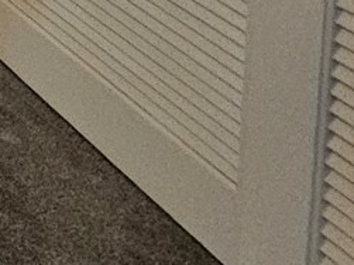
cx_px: -685
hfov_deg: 11.8
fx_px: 848
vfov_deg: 12.6
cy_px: -419
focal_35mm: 83
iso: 320
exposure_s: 1/30
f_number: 2.2
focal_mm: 2.2
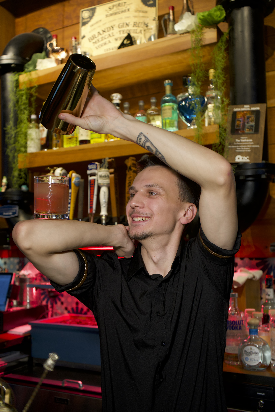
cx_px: 138
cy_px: 206
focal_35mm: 38
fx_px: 435
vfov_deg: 50.7
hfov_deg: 35.1
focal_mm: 38
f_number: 4
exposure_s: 1/30
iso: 640
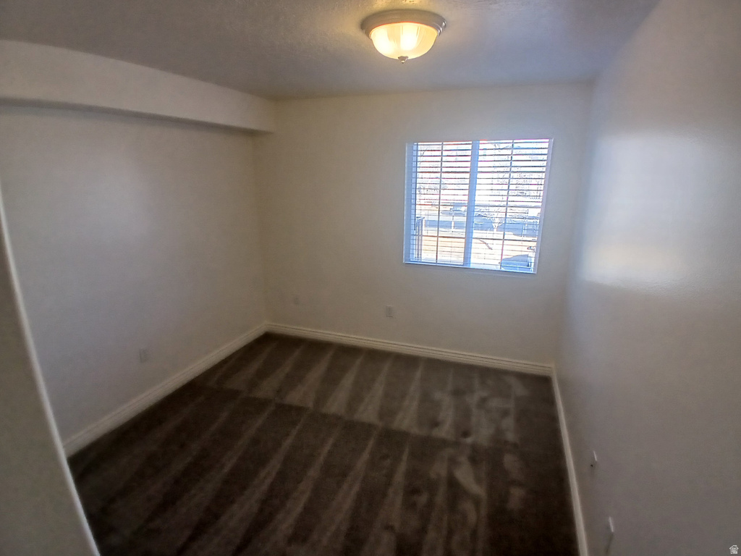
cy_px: 278
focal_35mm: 17
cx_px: 370
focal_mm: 1.4
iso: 100
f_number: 2.2
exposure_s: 1/60
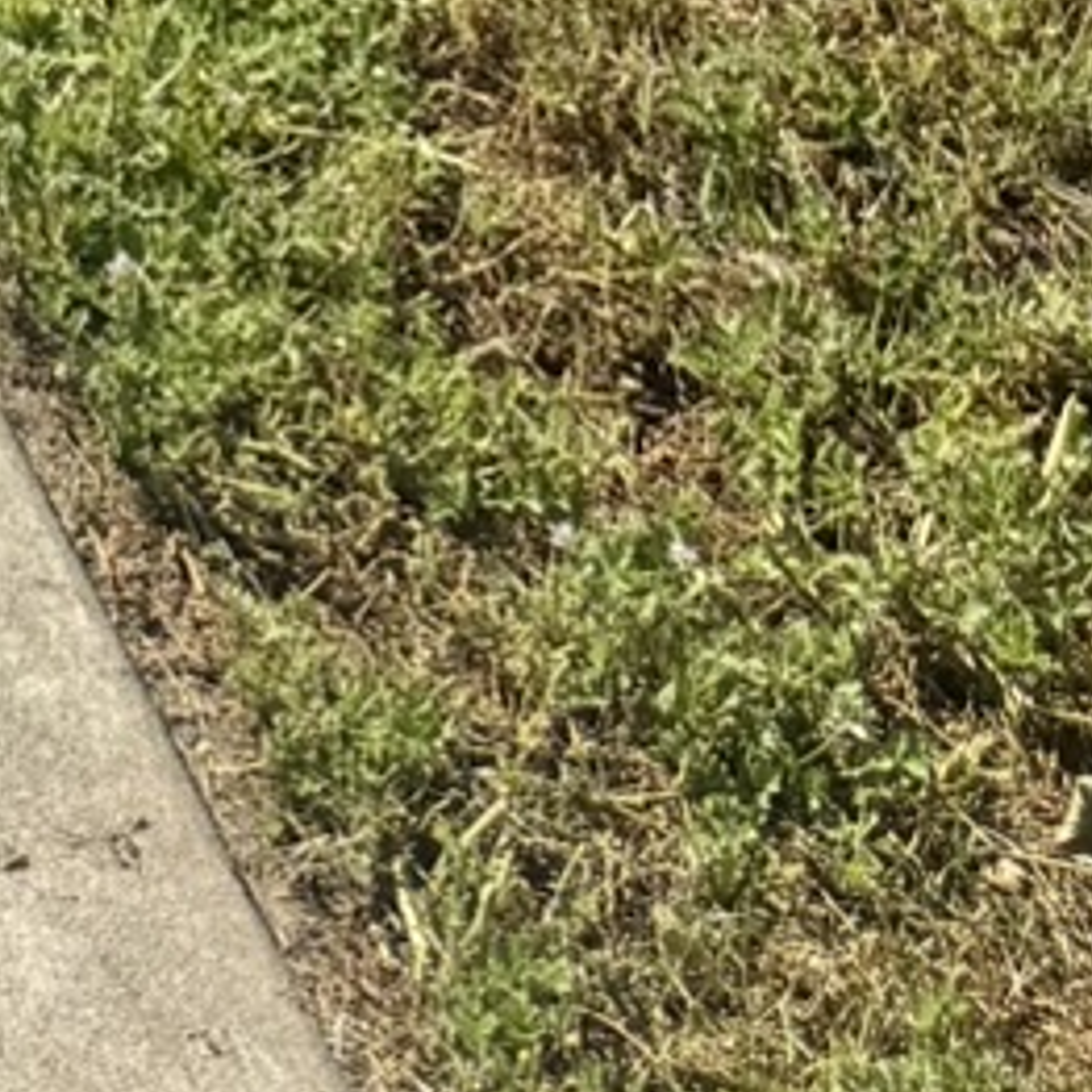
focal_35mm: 166
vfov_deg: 7.8
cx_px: -2017
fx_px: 5925
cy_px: -2976
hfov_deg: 8.9
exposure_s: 1/4608
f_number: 1.78
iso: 80
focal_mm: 6.76
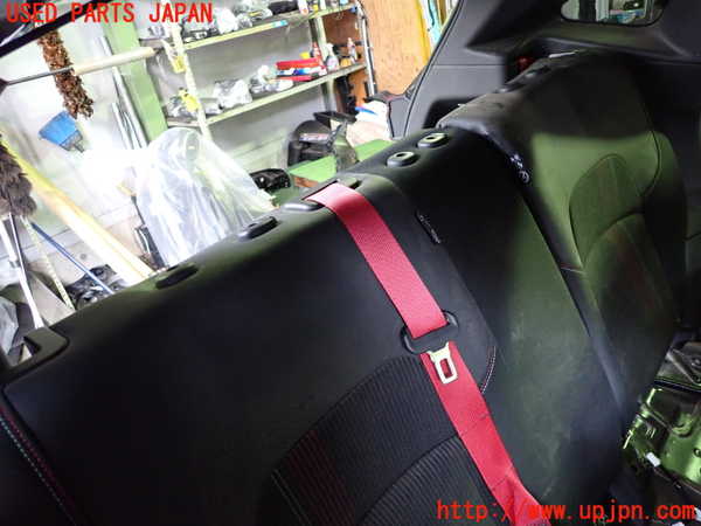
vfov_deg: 54.9
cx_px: 350
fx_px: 506
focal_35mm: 25
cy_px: 263
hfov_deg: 69.4
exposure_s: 1/25
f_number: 2
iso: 800
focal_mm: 4.5
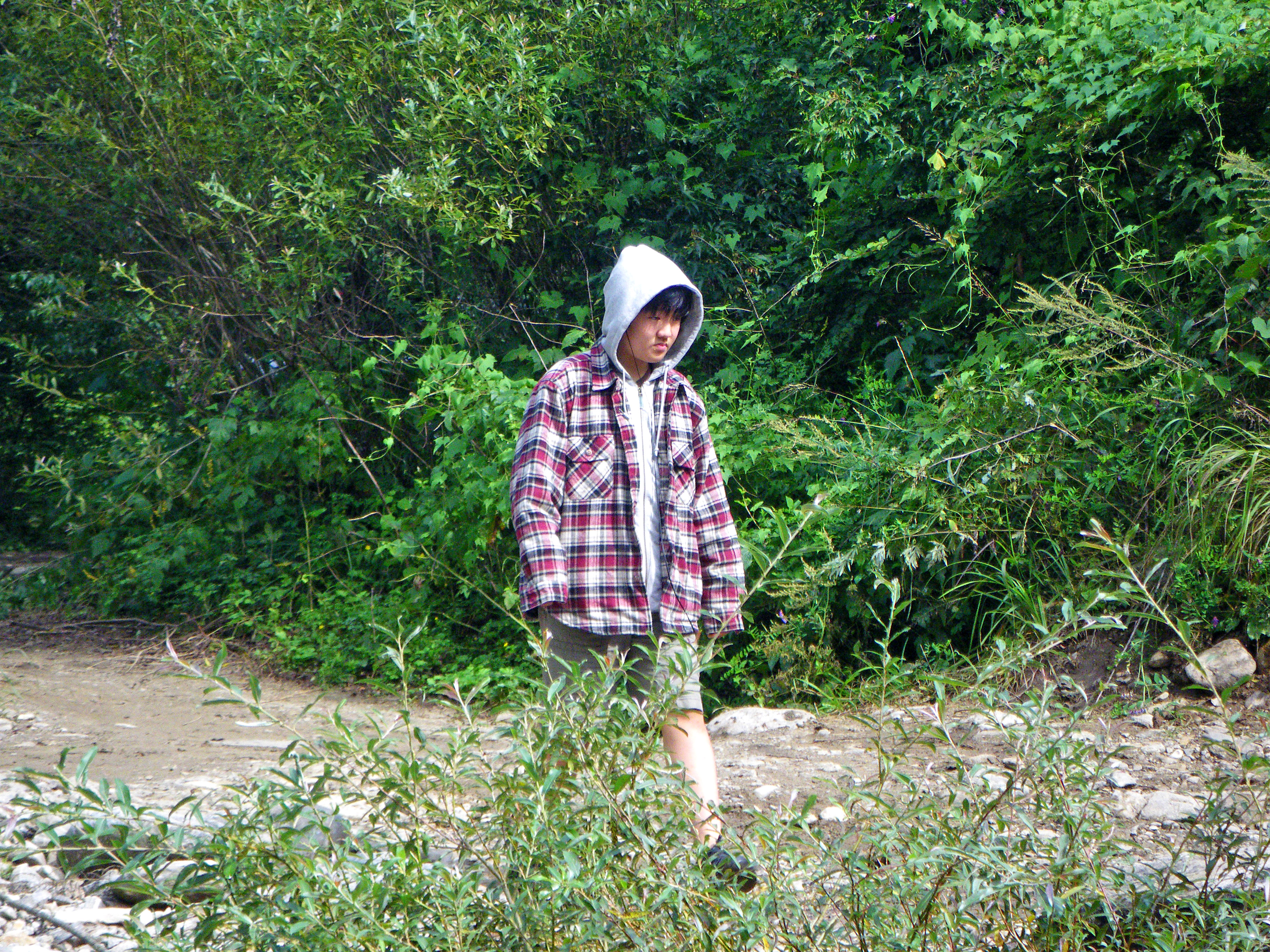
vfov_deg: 10.6
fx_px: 5136
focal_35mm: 140
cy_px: 476
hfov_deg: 14.1
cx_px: 635
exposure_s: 1/250
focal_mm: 25
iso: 250
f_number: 5.5
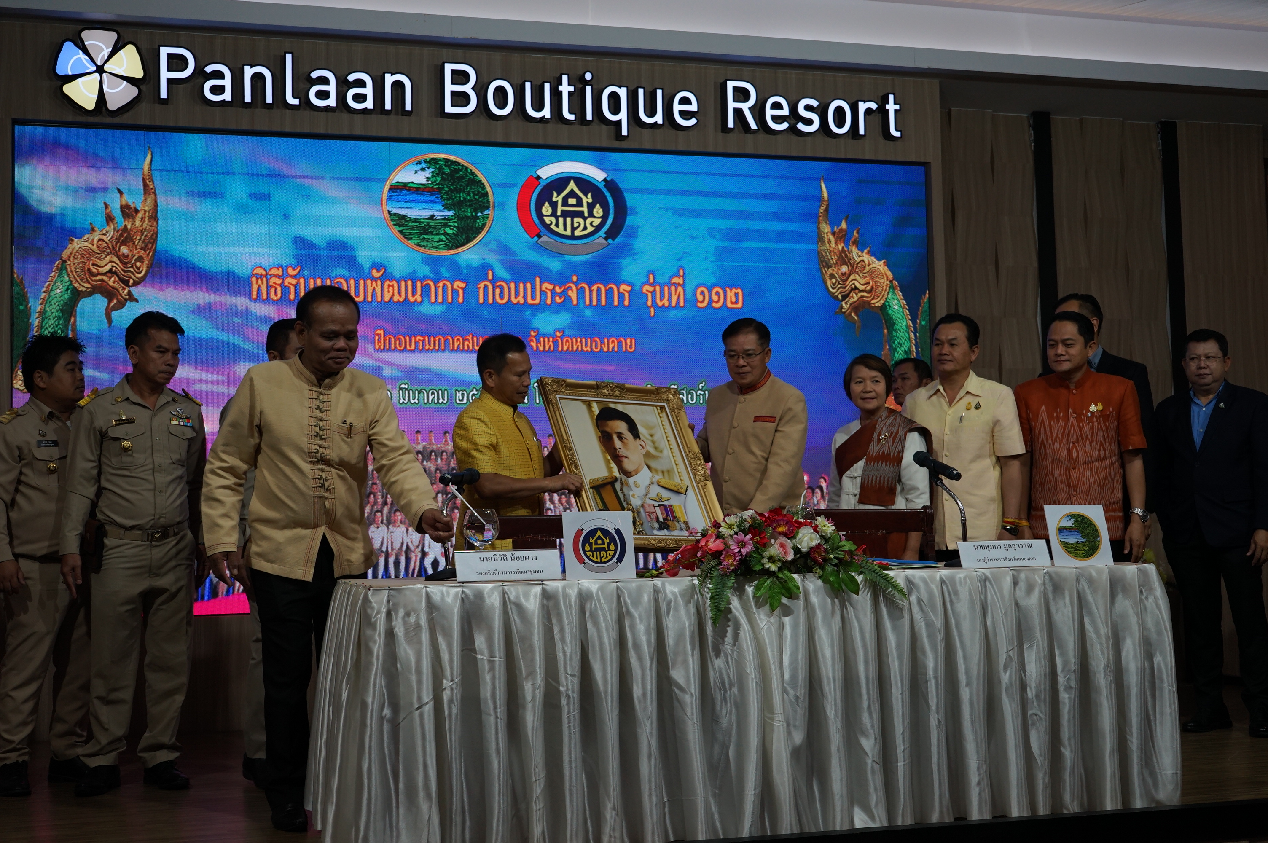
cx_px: 634
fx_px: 1584
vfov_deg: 29.8
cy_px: 422
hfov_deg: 43.6
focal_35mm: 45
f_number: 6.3
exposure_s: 1/160
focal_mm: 45
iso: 800
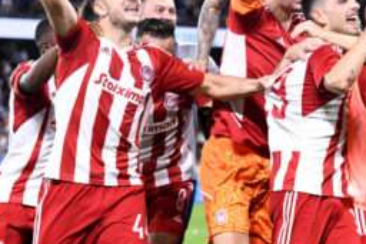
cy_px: 88
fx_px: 2502
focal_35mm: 246
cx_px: 346
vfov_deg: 5.6
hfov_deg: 8.3
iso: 2500
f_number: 3.2
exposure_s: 1/1000
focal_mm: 70
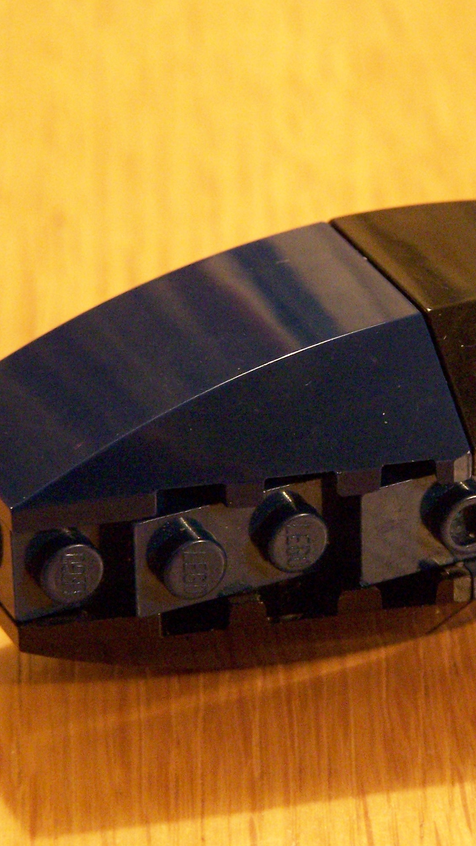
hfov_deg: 6.5
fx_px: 4195
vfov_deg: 11.5
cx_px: 387
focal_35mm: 187
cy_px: 422
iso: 400
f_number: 3.6
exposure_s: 1/8
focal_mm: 21.2
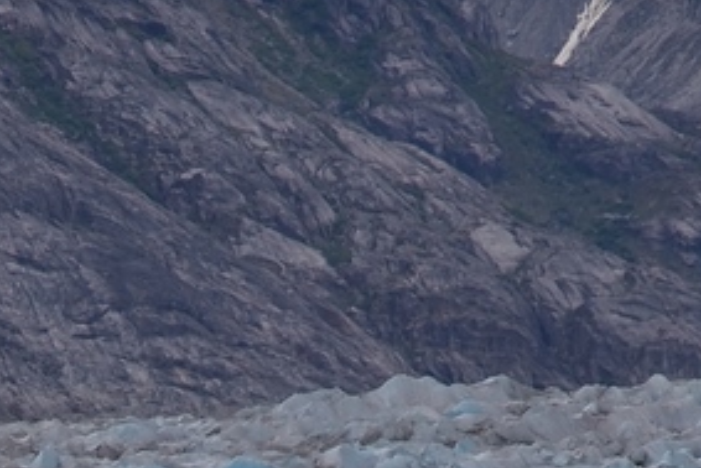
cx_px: 89
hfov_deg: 3.8
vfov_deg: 2.5
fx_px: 10559
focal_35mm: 542
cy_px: 832
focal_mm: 120
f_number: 4
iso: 110
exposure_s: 1/250
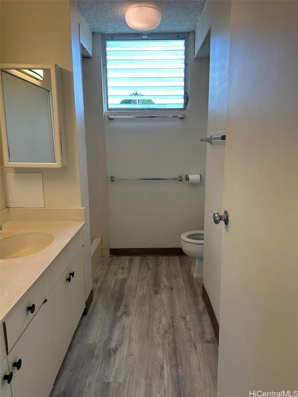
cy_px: 198
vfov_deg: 71.6
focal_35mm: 24
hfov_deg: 56.8
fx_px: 275
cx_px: 149
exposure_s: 1/120
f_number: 1.78
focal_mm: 6.86
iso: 64
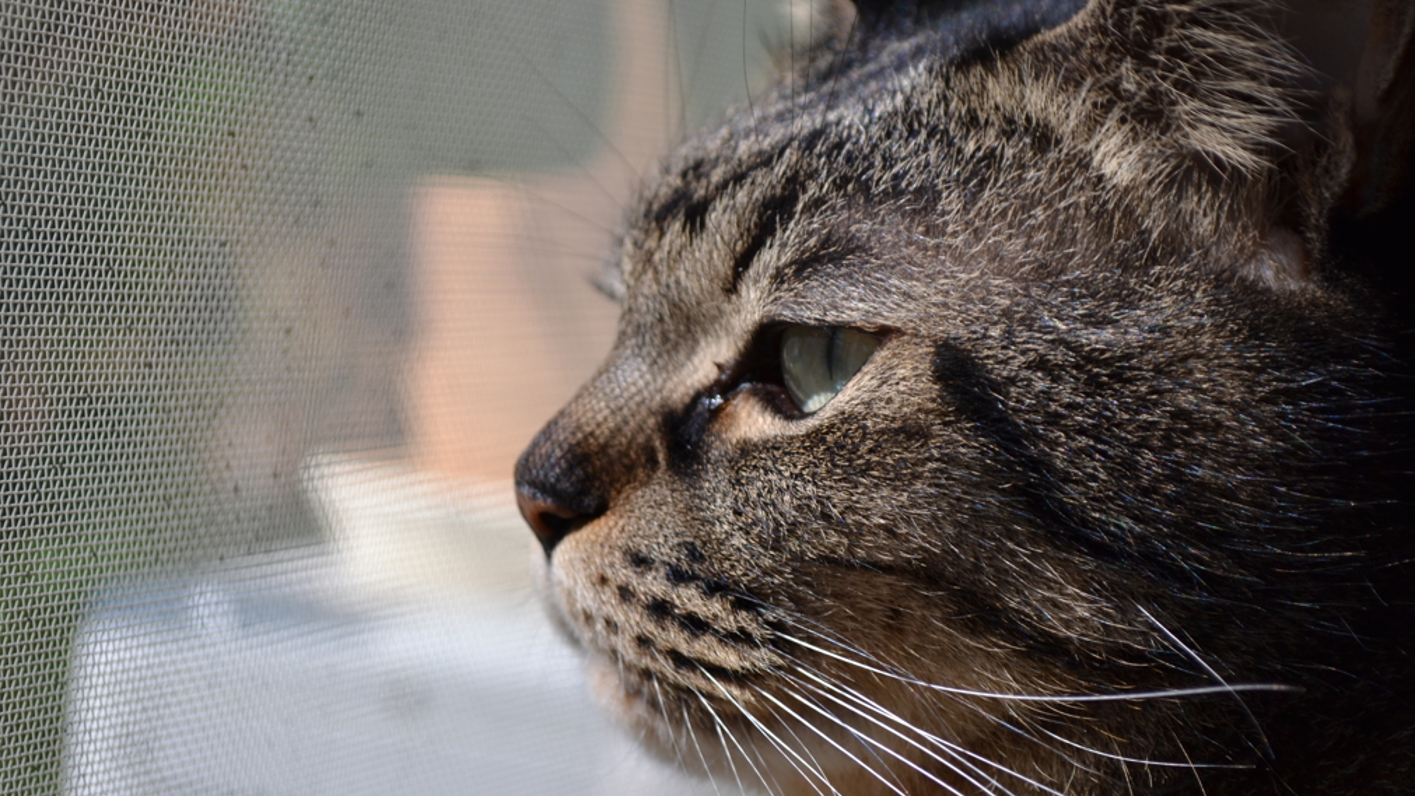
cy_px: 383
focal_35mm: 88
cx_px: 714
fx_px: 3285
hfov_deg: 24.3
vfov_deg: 13.8
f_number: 5.6
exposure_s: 1/160
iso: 100
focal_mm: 55
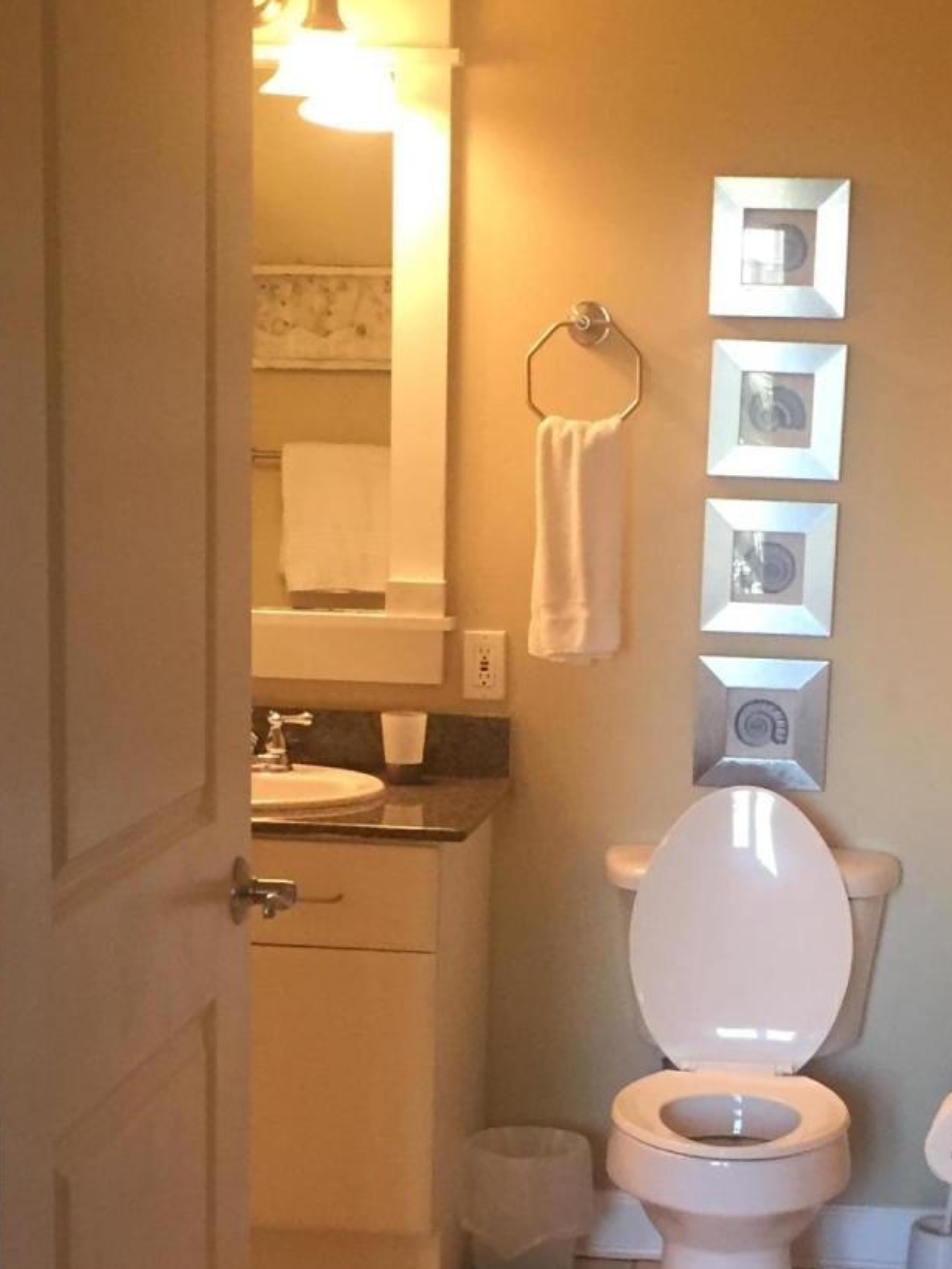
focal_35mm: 71
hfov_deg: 20.7
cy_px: 929
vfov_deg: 27.1
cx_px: 599
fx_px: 2603
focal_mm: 4.15
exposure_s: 1/30
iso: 125
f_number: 2.2
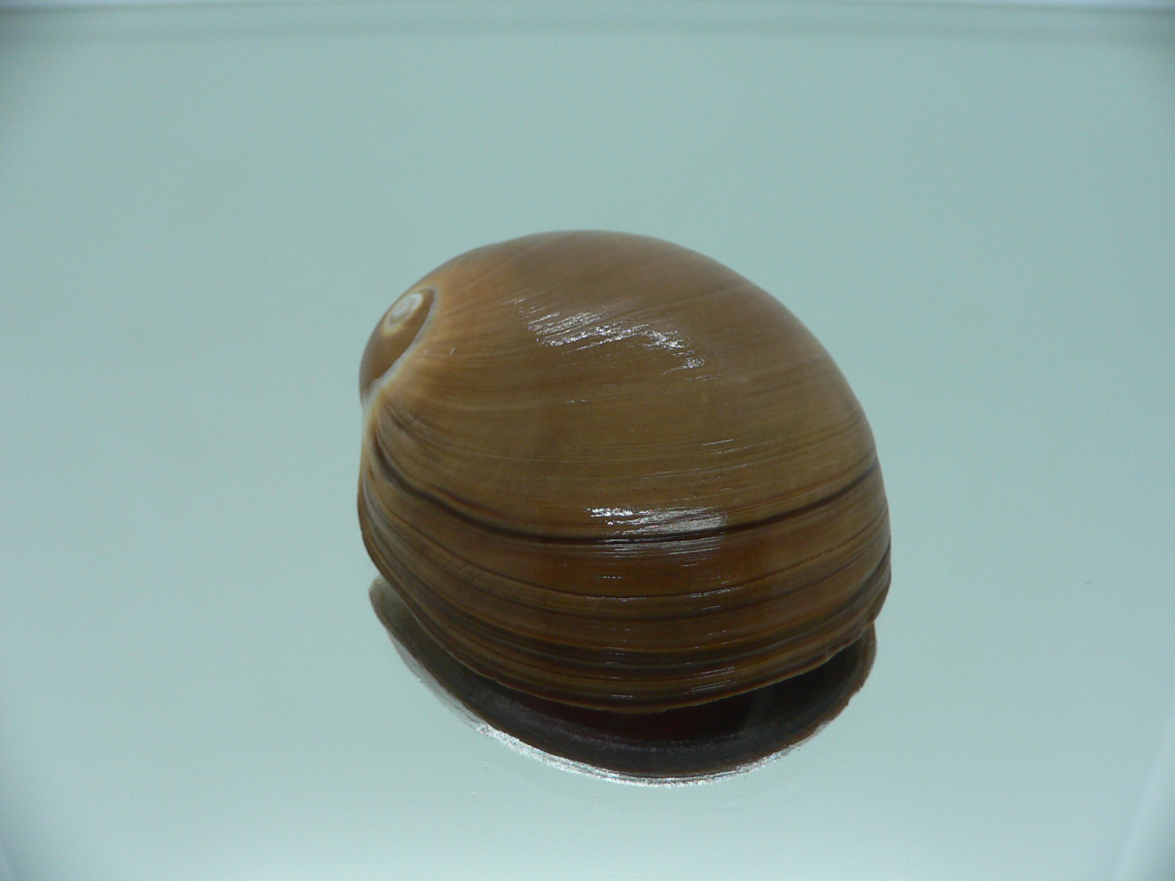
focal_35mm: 35
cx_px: 588
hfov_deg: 52.6
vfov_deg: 40.7
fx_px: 1188
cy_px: 440
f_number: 2.8
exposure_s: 1/60
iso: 80
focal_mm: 4.6
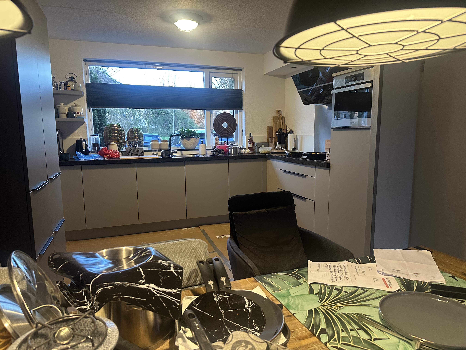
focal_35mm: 24
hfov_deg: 71.6
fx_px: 323
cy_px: 175
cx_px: 233
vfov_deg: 56.8
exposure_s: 1/50
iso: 400
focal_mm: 6.86
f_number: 1.78
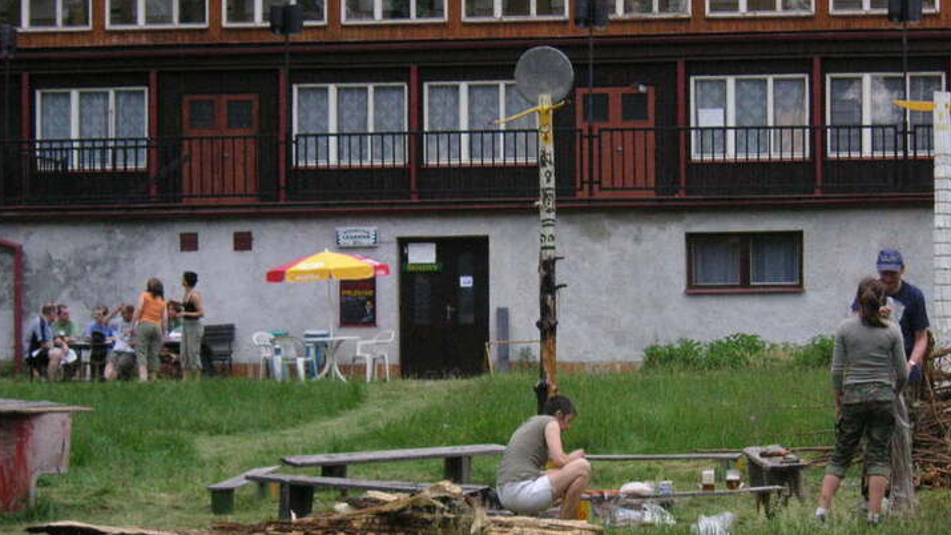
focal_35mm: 117
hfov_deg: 18.3
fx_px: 2950
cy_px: 311
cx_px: 495
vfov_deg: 10.4
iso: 160
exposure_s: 1/90
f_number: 4.9
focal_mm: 15.9
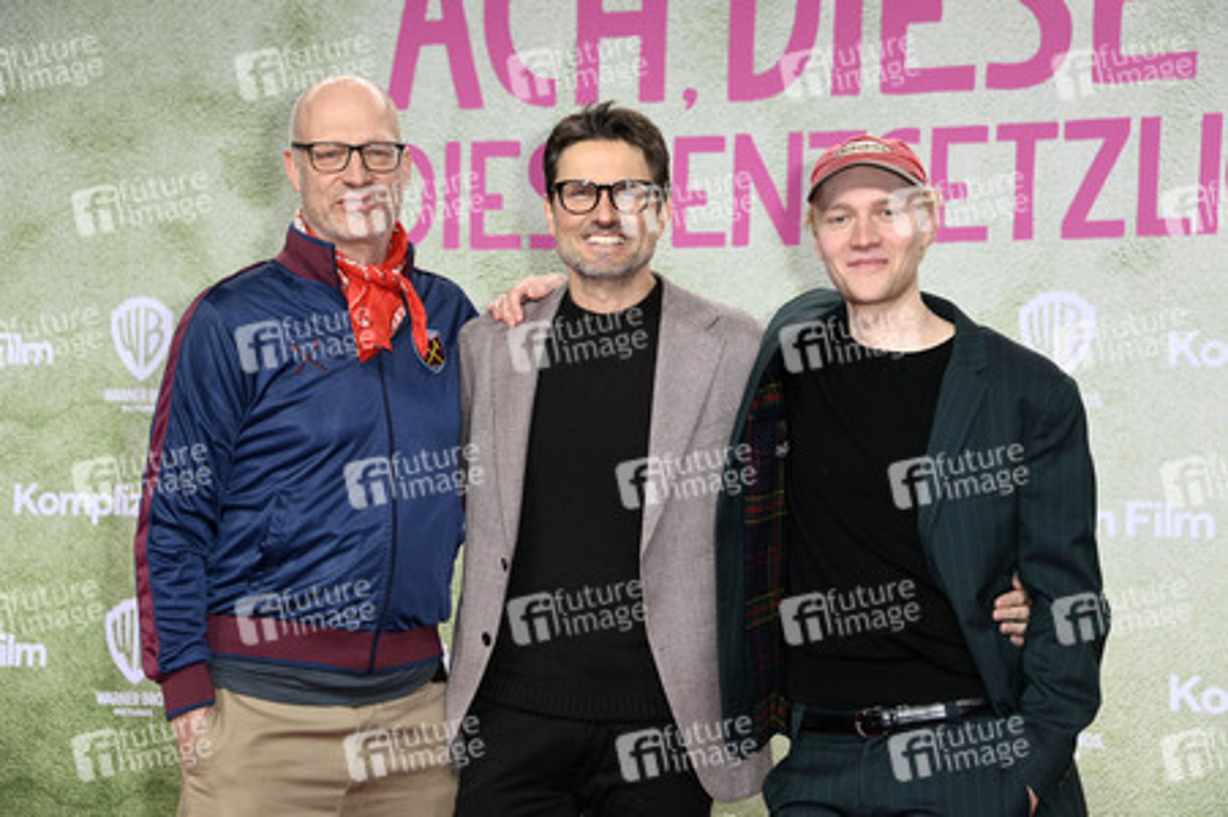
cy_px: 408
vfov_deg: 13.9
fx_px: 3340
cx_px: 614
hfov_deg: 20.8
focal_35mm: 98
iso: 640
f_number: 5.6
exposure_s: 1/250
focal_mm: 98
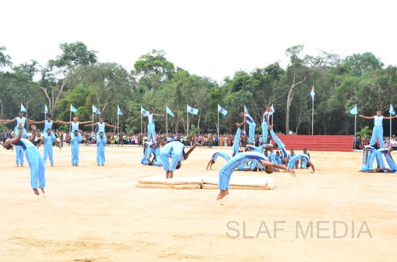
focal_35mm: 57
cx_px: 198
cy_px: 131
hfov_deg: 35.1
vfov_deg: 23.7
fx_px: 627
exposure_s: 1/250
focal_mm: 38
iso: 320
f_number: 7.1
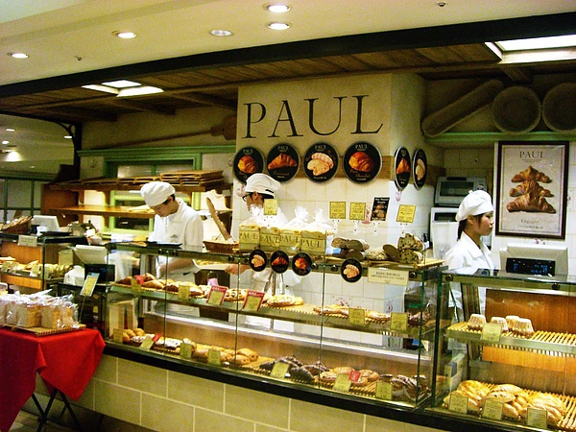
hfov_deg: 49.0
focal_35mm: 38
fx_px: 632
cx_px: 288
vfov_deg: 37.7
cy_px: 216
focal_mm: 6.2
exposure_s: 1/160
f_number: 2.7
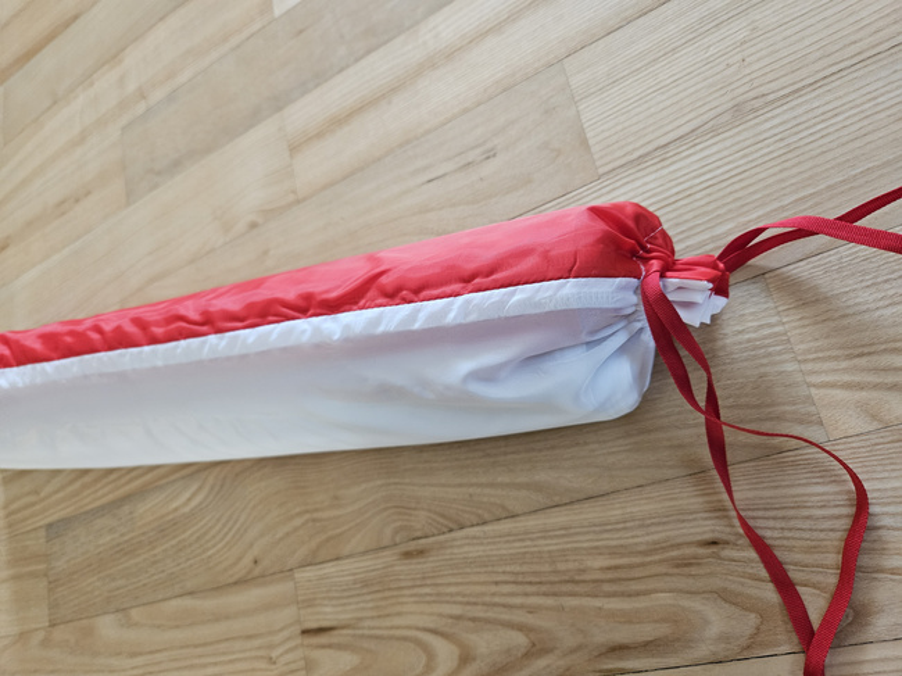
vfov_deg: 58.8
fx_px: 599
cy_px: 338
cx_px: 451
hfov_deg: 73.9
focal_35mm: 23
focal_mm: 5.4
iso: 500
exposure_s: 1/100
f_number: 1.8
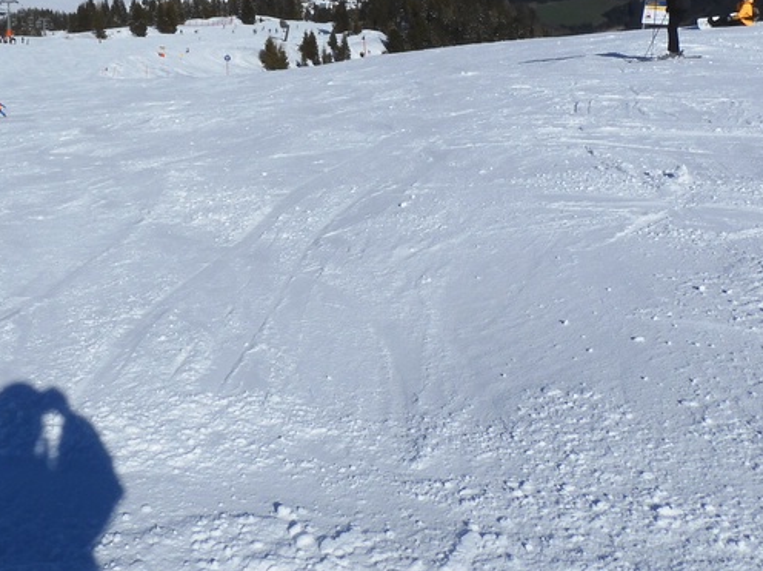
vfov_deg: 30.1
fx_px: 1013
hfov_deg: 40.0
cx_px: 178
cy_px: 57
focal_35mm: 46
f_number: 5.6
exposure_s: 1/1600
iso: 100
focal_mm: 4.3
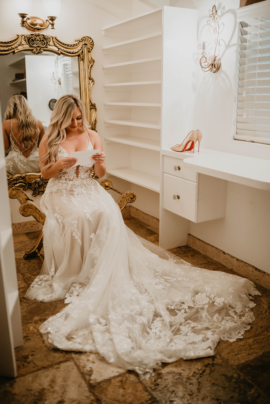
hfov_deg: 37.9
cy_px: 202
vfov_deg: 54.4
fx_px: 394
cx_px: 135
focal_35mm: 35
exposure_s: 1/160
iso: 800
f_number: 1.4
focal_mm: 35
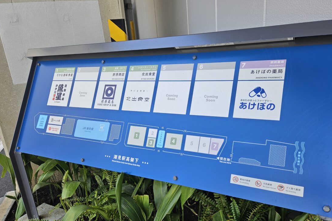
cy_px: 126
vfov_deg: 46.3
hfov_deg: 65.5
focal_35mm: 28
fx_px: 258
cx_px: 172
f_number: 1.8
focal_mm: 5.4
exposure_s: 1/240
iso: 25
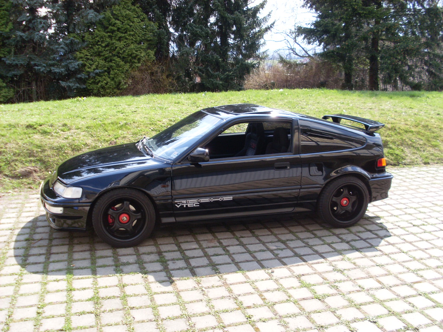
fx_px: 486
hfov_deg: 49.0
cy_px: 166
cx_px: 222
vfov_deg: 37.7
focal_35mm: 38
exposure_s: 1/60
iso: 80
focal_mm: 6.3
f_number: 7.7
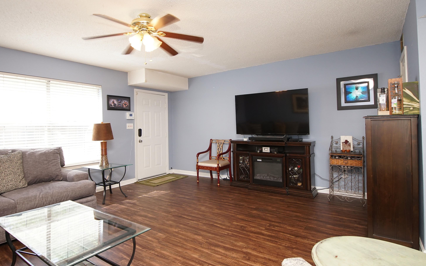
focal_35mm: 19
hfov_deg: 88.0
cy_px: 125
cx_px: 206
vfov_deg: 62.2
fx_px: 221
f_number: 4.5
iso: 640
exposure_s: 1/60
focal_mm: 12
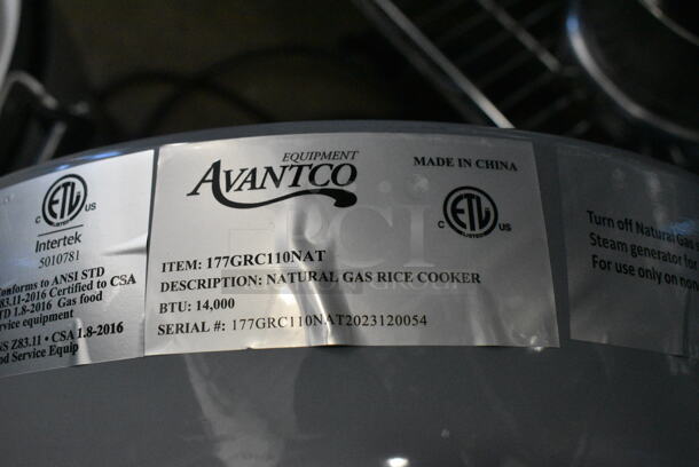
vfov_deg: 38.4
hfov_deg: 55.1
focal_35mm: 34
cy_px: 234
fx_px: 670
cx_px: 350
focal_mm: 23
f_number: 6.3
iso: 6400
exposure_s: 1/250
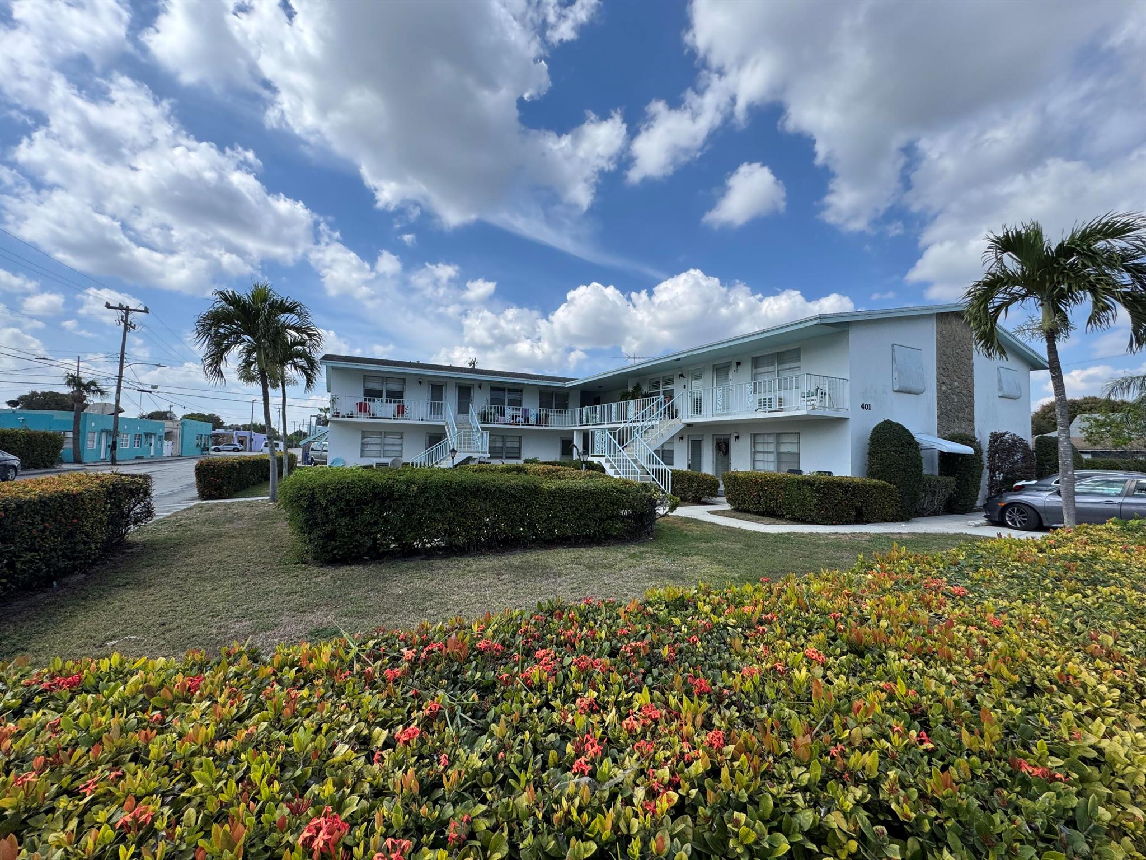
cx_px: 573
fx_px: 463
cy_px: 430
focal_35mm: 14
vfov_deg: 85.7
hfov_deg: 102.1
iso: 50
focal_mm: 2.22
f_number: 2.2
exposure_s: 1/2083
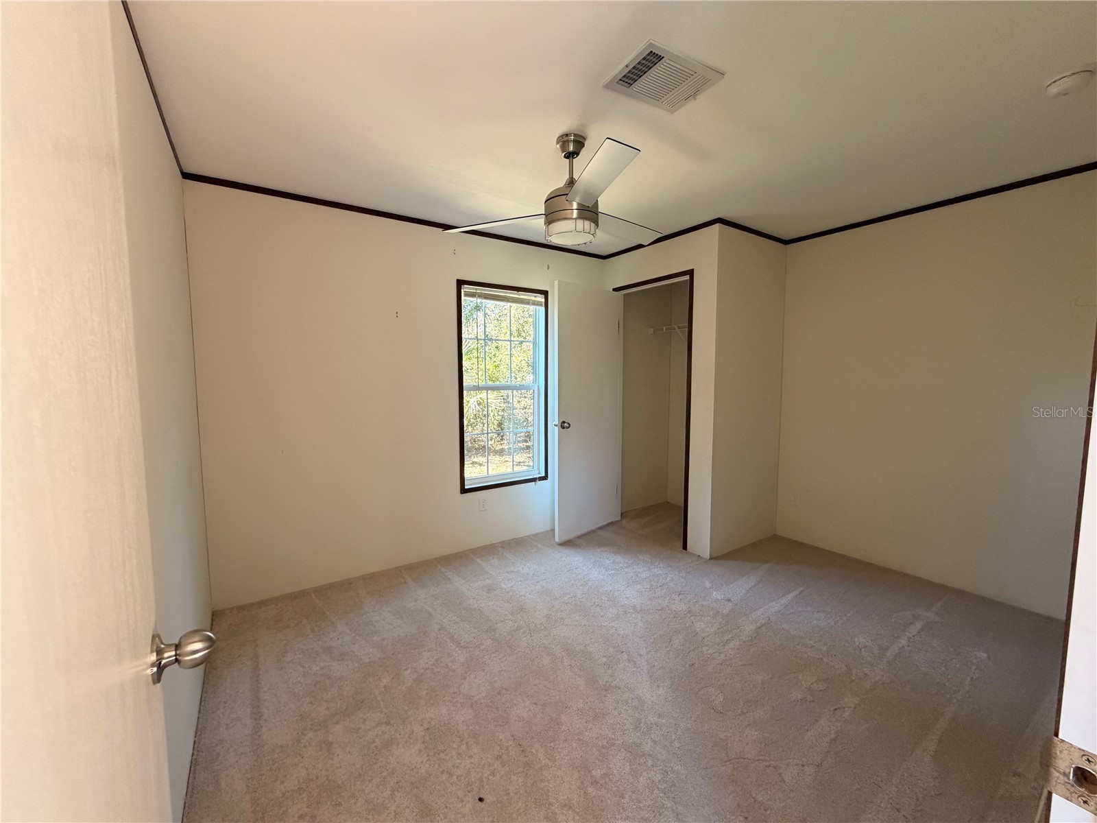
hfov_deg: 102.1
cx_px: 548
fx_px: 444
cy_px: 412
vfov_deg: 85.7
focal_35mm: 14
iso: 320
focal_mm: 2.22
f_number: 2.2
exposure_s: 1/82
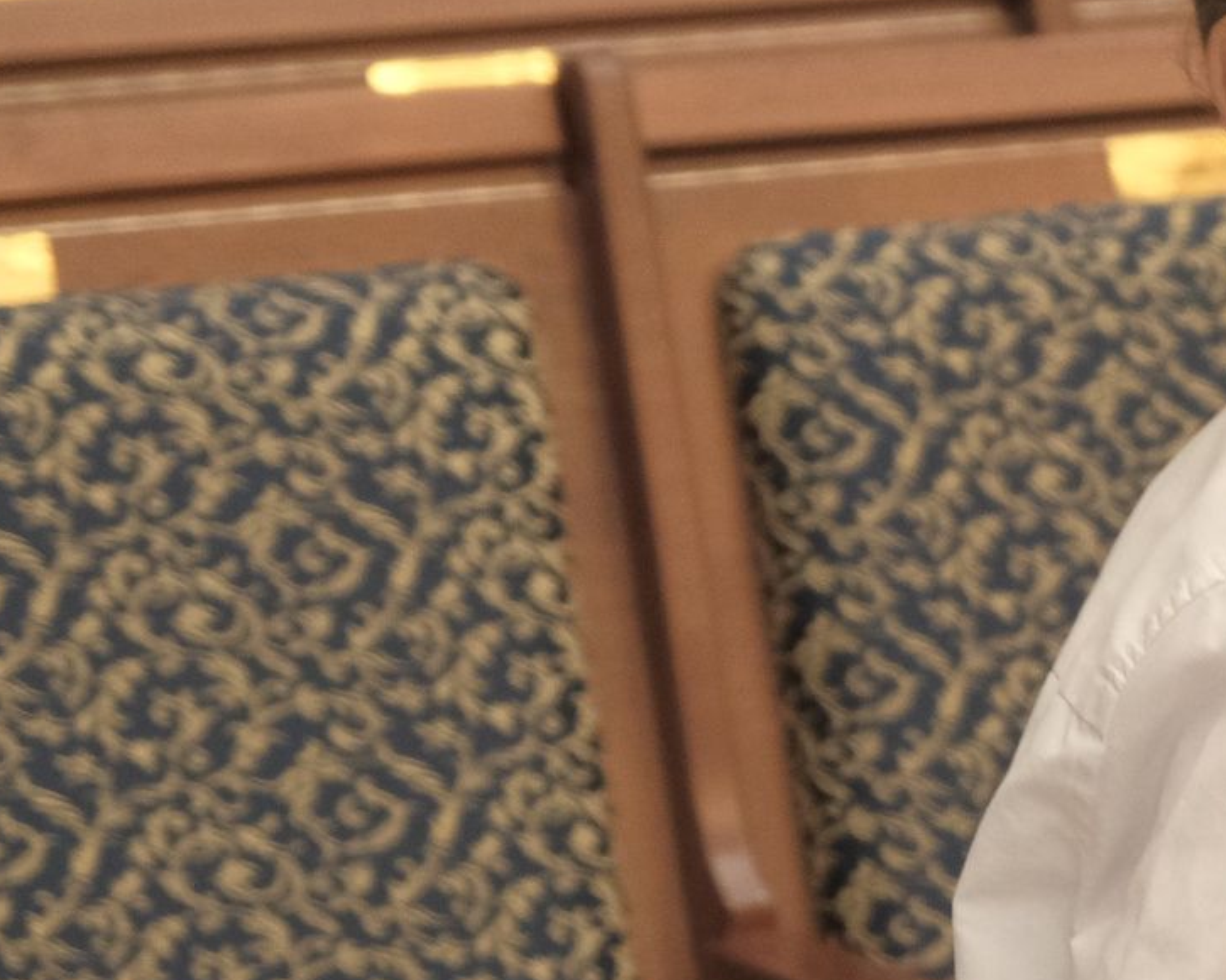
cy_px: 501
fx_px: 9978
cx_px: 2115
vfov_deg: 5.6
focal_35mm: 275
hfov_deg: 6.9
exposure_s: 1/160
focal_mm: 55
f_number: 4
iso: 1600
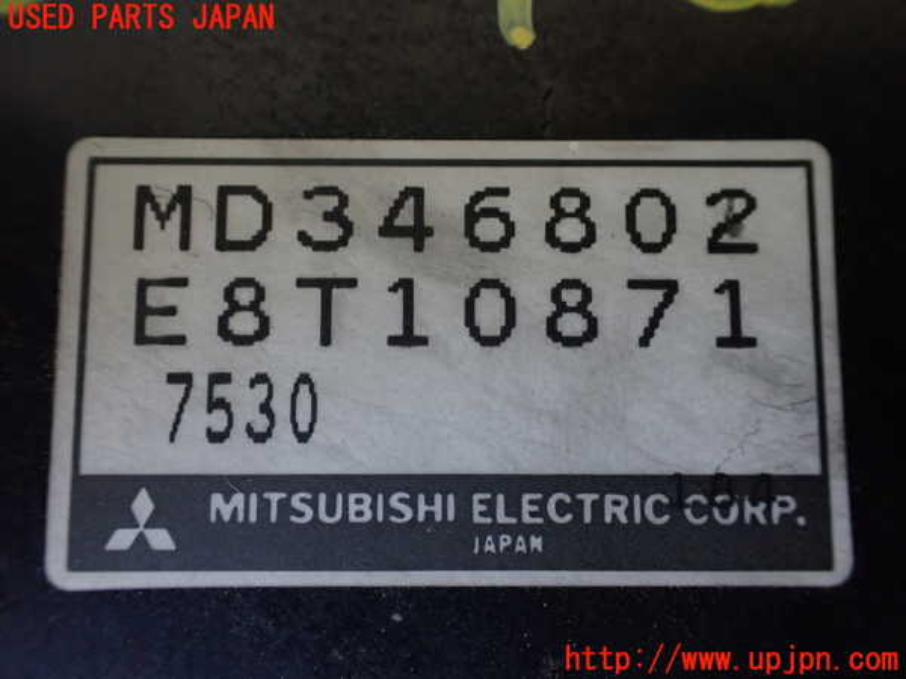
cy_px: 340
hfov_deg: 60.0
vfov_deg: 46.8
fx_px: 785
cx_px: 453
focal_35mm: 30
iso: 500
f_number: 2.3
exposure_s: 1/125
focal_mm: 5.4
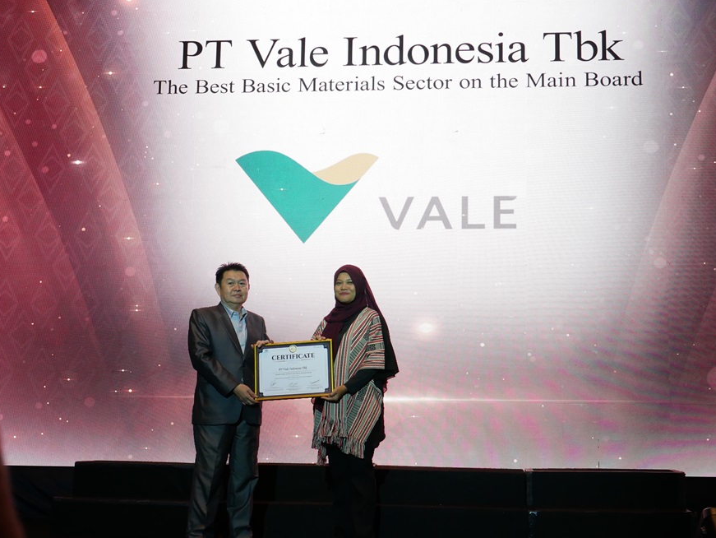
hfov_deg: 40.4
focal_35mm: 47
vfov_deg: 30.9
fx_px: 973
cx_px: 385
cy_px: 301
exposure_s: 1/30
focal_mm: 20
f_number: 5.6
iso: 800
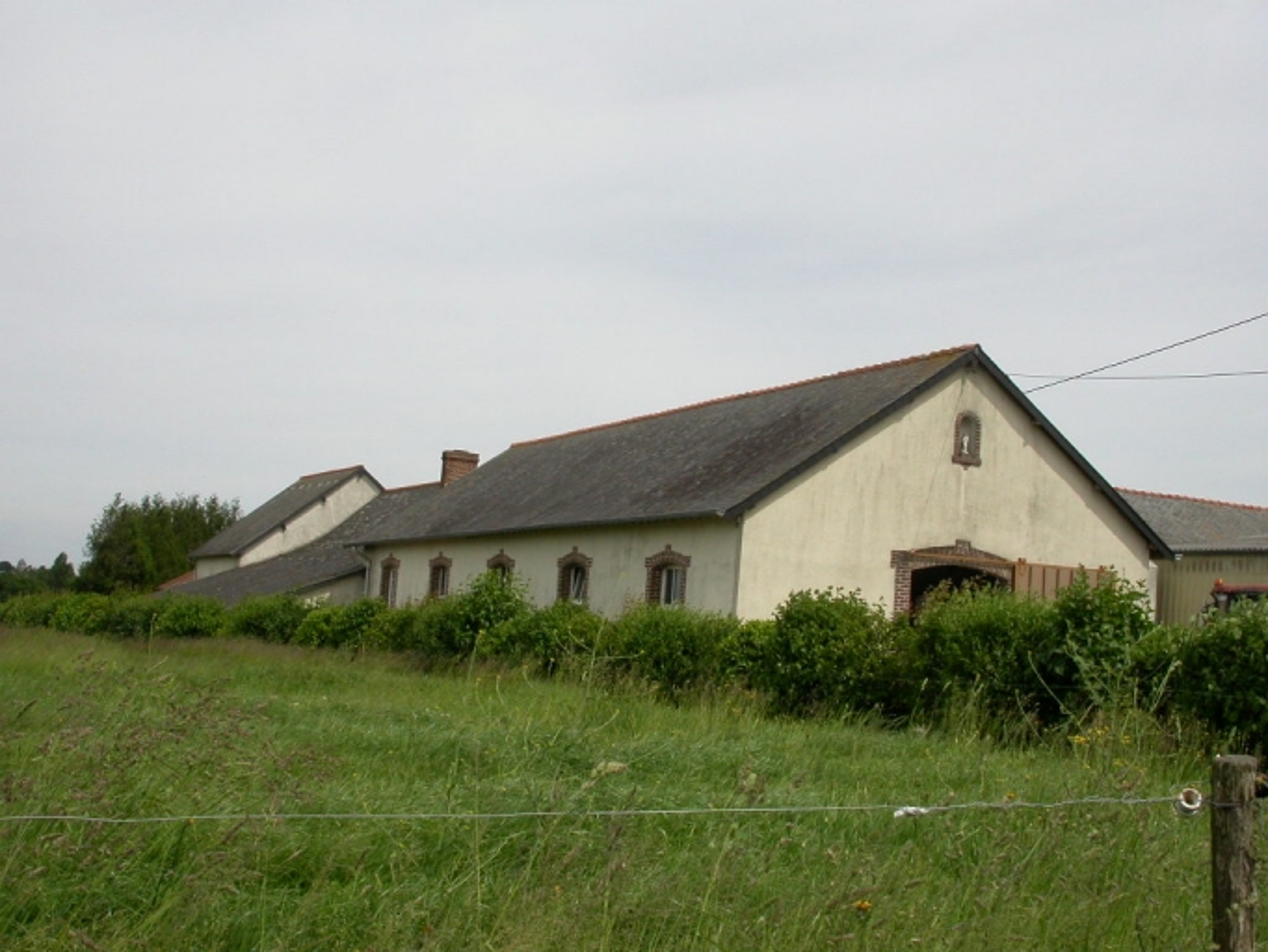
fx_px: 1649
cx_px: 634
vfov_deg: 32.2
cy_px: 476
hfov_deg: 42.1
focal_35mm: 45
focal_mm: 9.3
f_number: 7.9
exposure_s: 1/469
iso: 100
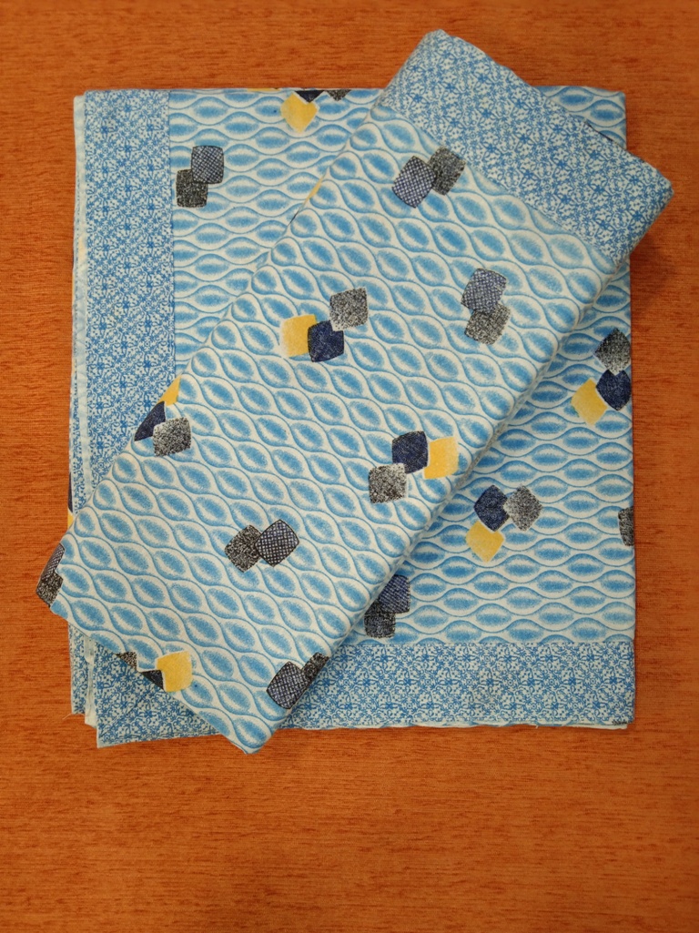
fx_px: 835
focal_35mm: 31
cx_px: 350
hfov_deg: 45.4
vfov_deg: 58.4
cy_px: 466
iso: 196
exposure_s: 1/50
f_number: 2.2
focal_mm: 3.69
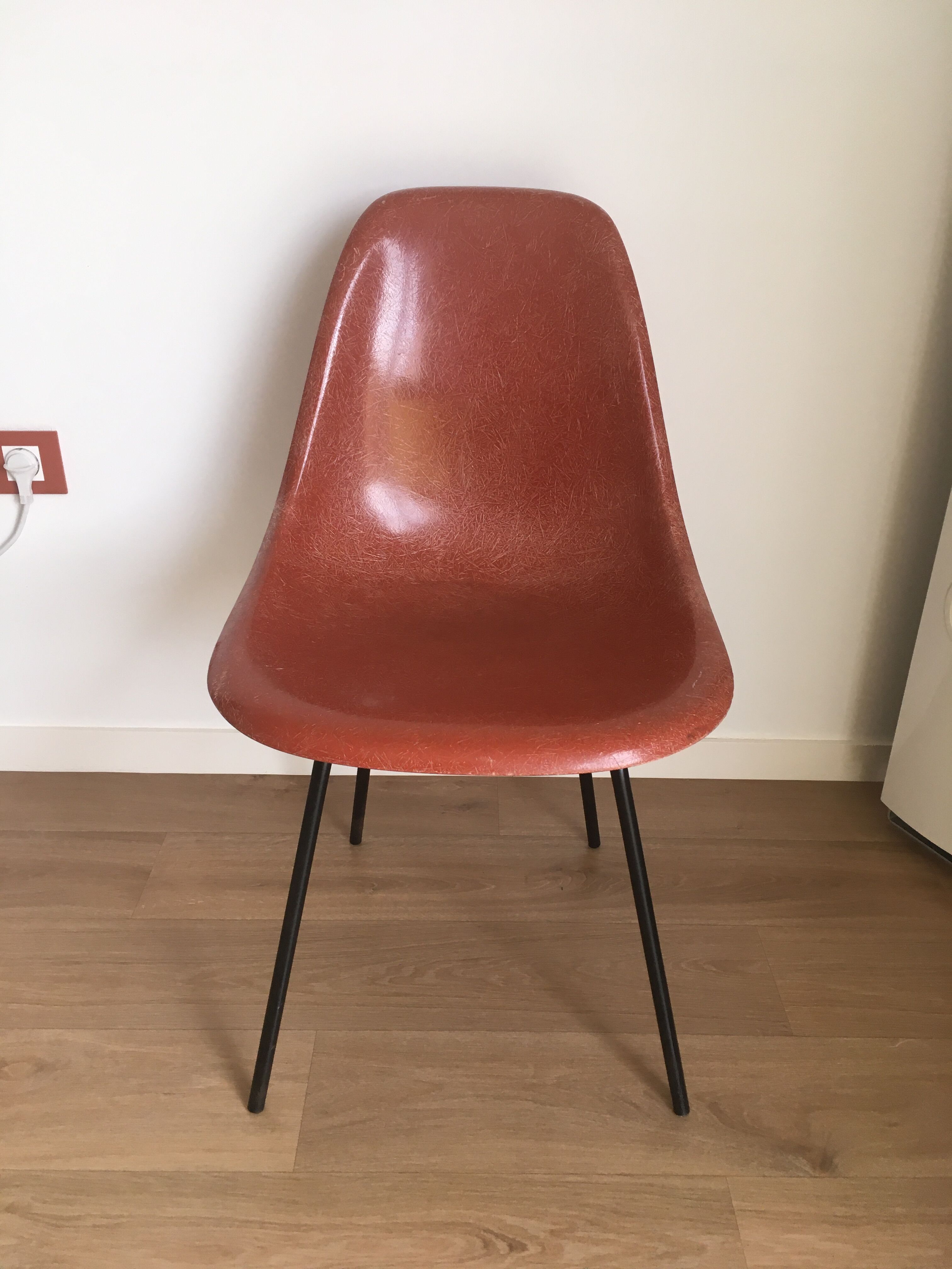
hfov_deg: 48.2
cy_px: 634
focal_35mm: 29
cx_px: 476
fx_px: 1063
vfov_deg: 61.7
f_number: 2.2
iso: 32
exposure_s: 1/33
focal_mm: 4.15
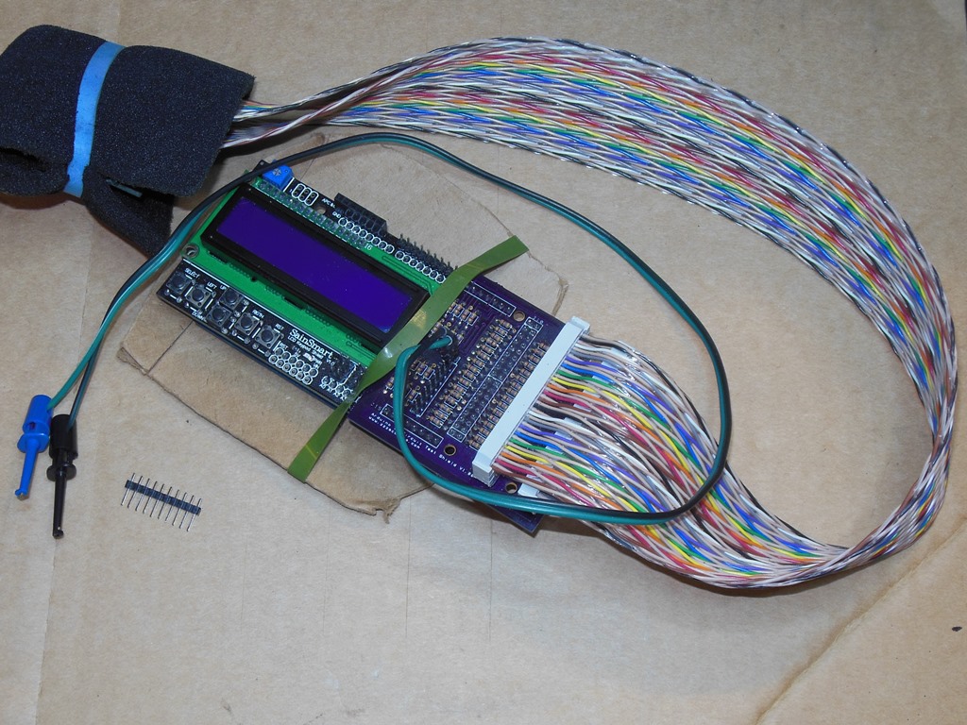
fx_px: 1201
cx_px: 484
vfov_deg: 33.6
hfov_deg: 43.9
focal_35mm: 43
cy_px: 362
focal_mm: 7.7
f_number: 3.8
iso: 125
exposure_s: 1/30
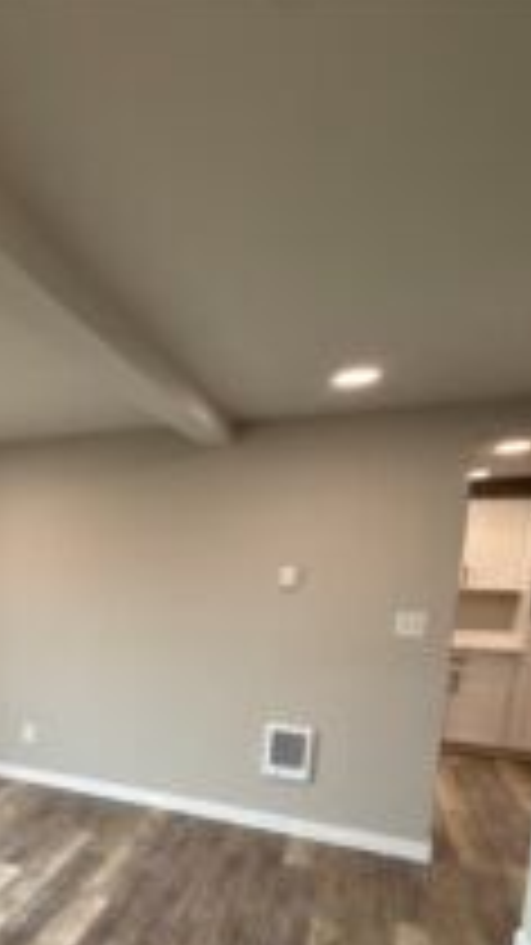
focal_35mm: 29
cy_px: 657
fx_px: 726
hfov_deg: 31.4
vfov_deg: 63.7
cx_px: -153
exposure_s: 1/120
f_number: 2.2
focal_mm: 2.22
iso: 200
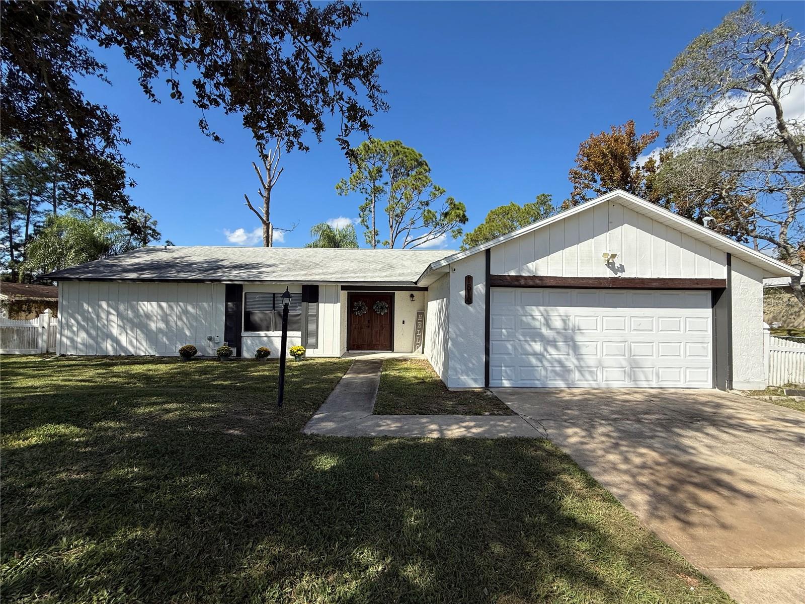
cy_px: 302
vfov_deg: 85.7
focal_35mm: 14
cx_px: 402
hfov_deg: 102.1
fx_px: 326
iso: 50
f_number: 2.2
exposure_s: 1/2092
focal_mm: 2.22
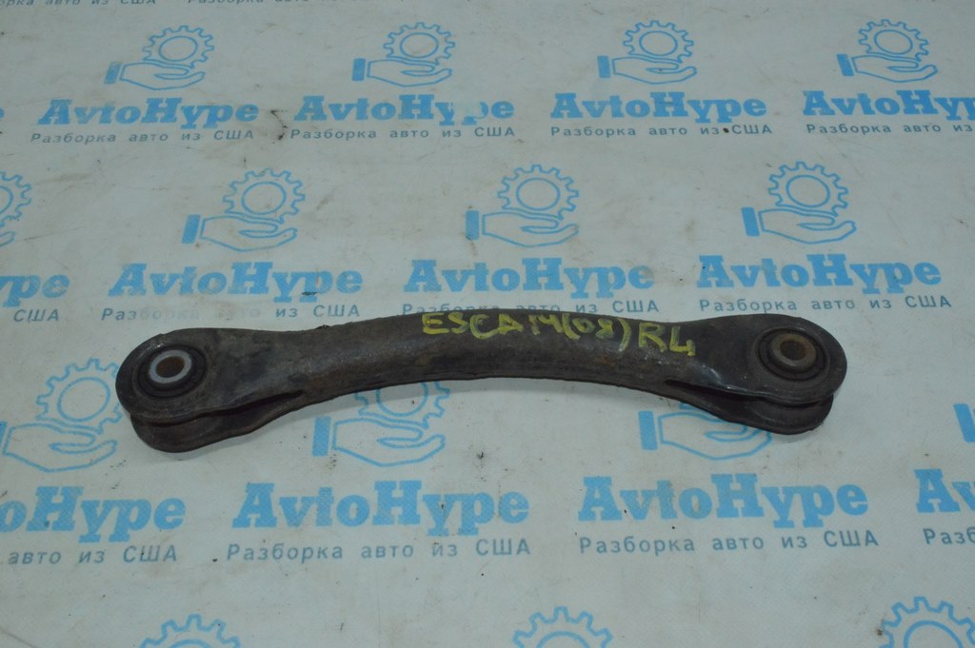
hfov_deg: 55.1
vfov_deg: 38.3
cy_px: 324
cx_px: 488
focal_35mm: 34
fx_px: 934
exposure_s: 1/60
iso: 3600
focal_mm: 23
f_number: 25
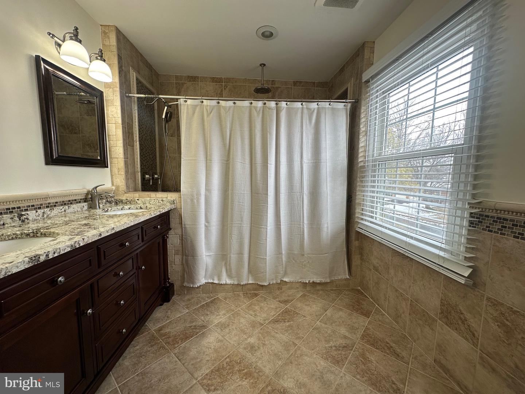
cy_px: 197
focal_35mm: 14
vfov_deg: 85.7
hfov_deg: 102.1
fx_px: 212
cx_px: 262
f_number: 2.2
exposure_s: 1/120
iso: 64
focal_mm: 2.22
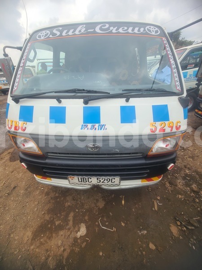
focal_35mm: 13
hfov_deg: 89.9
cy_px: 135
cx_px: 101
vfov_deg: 106.2
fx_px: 101
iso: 50
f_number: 2.2
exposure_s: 1/980
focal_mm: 2.2
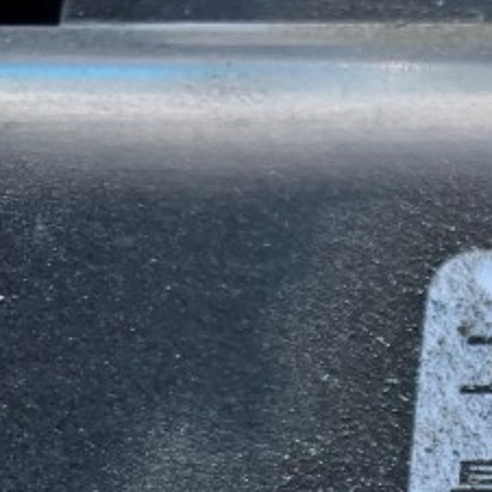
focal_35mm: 112
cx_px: 1023
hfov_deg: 13.2
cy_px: 614
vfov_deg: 15.0
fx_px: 1801
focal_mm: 3.99
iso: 32
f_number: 1.8
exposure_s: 1/333
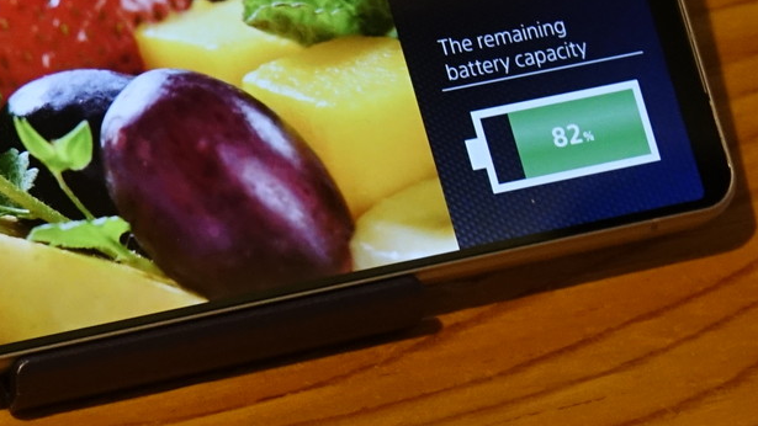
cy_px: 328
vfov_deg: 5.3
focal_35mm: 229
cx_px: 256
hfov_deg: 9.4
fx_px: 4603
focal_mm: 25.61
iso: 640
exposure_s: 1/80
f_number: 3.5
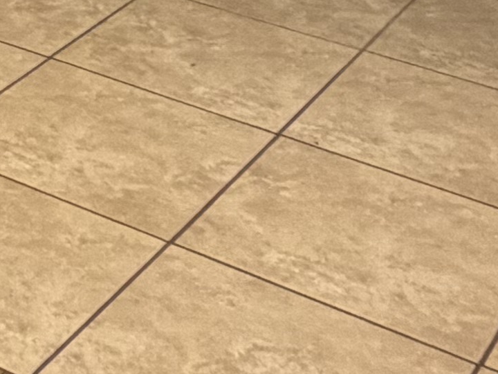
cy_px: -357
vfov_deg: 12.0
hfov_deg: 16.1
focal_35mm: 111
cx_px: -266
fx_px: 1597
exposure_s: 1/60
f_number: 2.2
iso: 200
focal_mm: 2.22
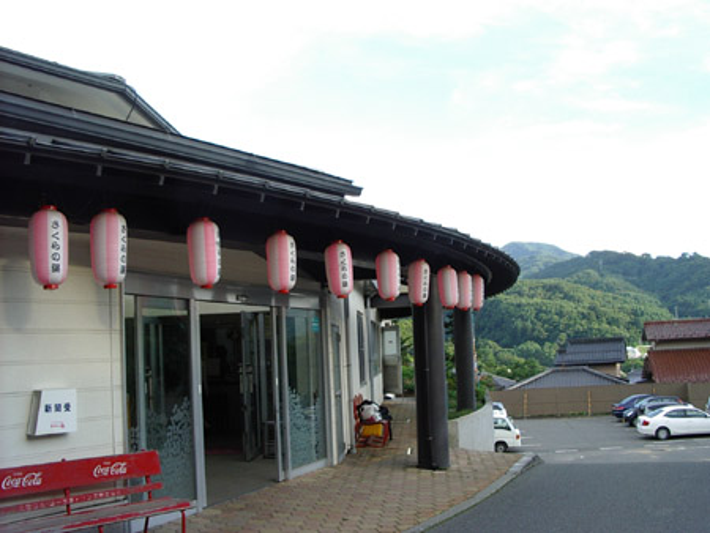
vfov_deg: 37.8
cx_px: 355
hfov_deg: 49.0
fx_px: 780
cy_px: 266
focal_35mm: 38
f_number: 4.8
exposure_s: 1/80
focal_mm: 5.8
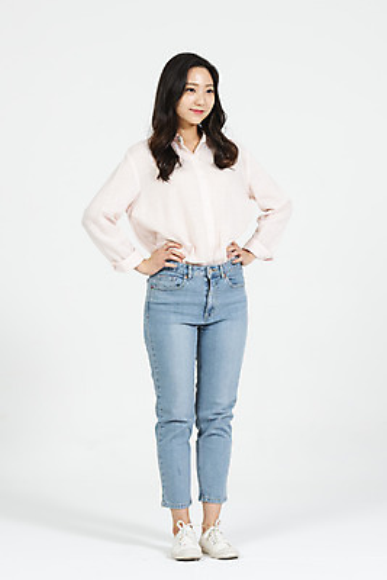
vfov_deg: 20.4
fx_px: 1611
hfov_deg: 13.7
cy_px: 290
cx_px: 194
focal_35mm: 100
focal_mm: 100
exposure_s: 1/125
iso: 100
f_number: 16
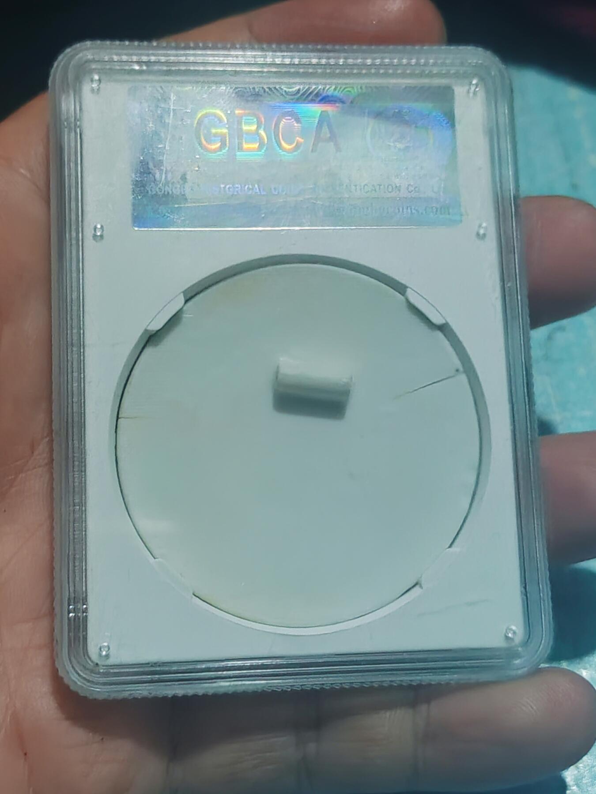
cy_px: 397
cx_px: 298
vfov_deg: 35.5
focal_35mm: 54
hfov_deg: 27.0
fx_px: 1240
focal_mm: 6.12
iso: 4000
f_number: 1.9
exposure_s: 1/50
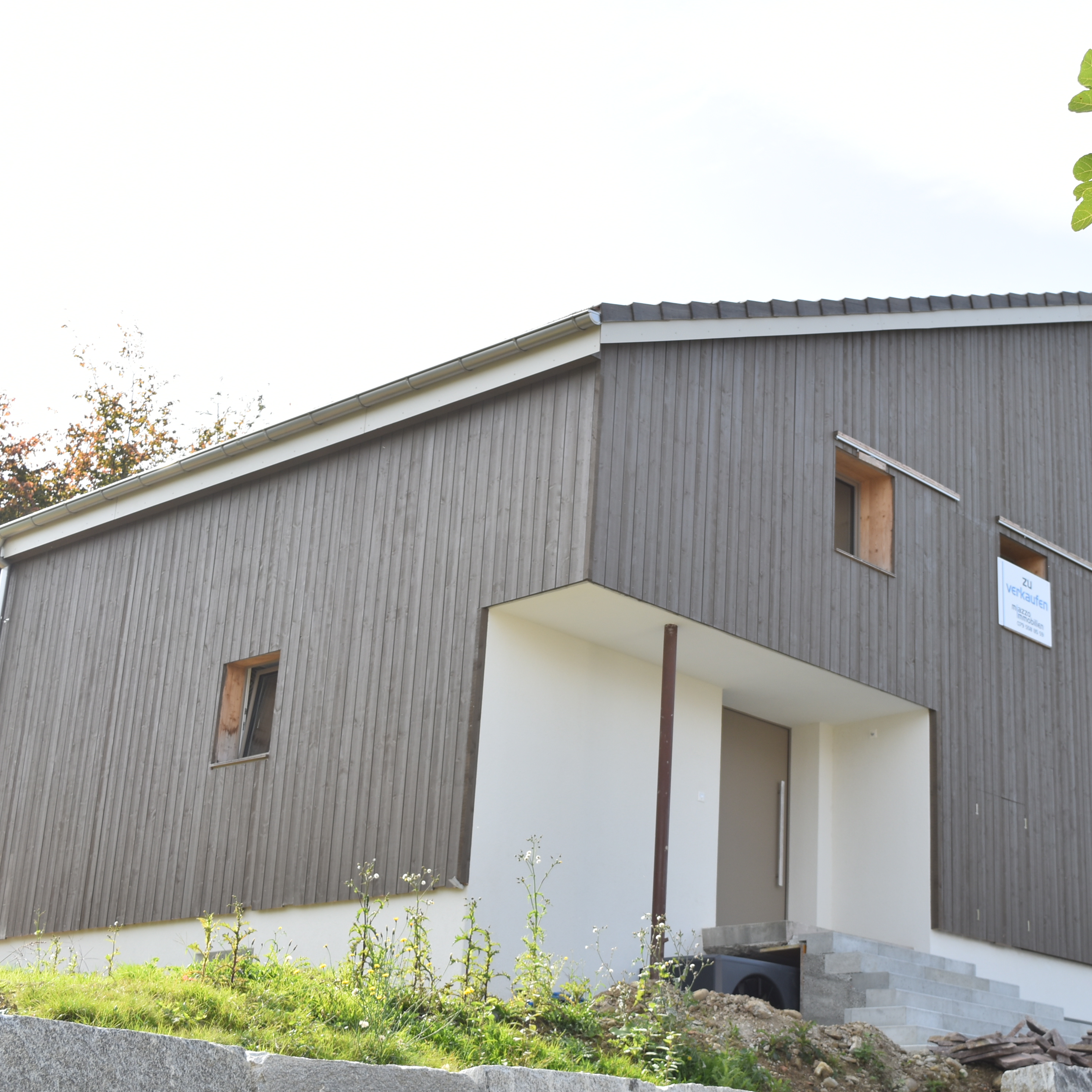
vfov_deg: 31.6
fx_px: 1927
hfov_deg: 31.5
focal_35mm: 54
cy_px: 546
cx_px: 675
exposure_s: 1/200
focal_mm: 28
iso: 100
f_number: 8
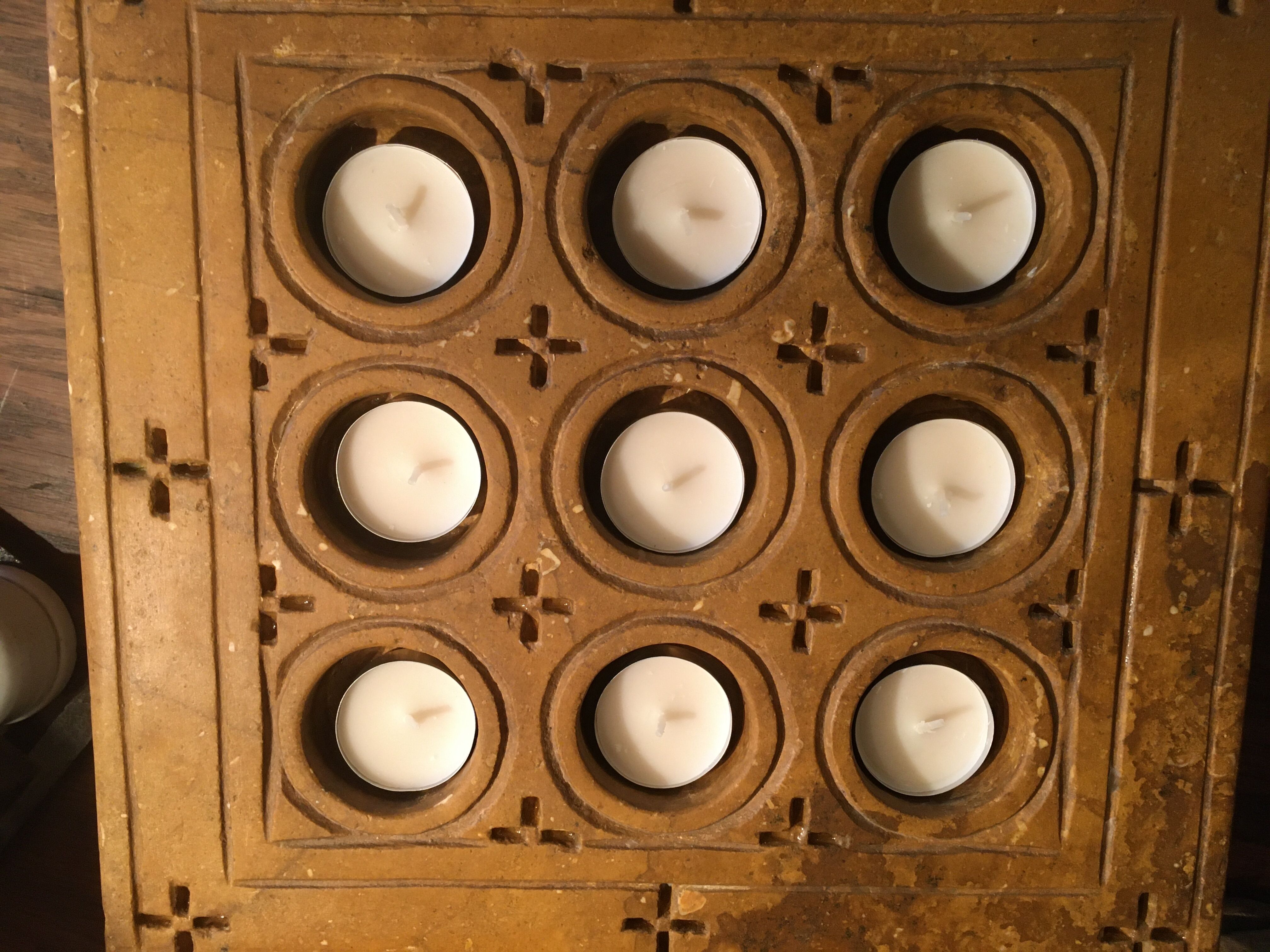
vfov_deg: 48.2
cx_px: 635
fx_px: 1064
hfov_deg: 61.7
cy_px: 476
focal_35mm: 29
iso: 160
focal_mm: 4.15
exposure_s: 1/33
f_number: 2.2
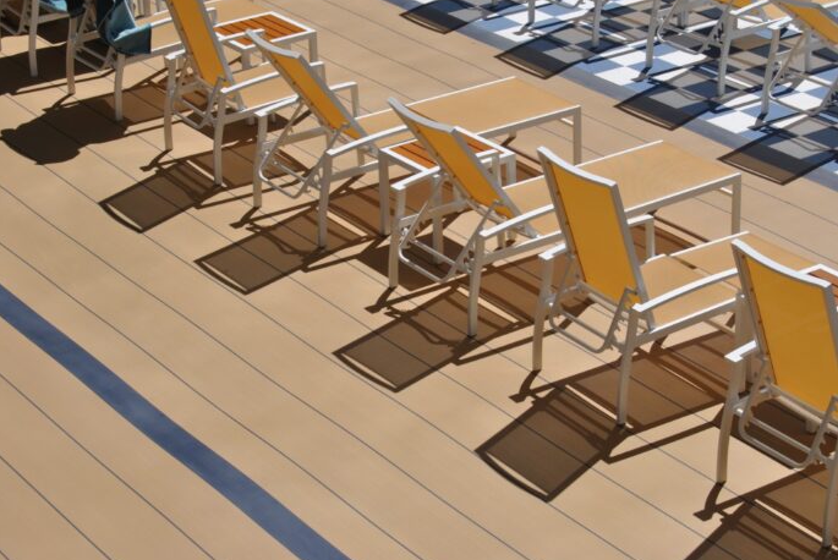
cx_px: 428
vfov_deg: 14.8
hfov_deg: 22.0
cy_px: 256
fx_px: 2156
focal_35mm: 93
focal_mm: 55
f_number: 9
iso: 100
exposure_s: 1/320
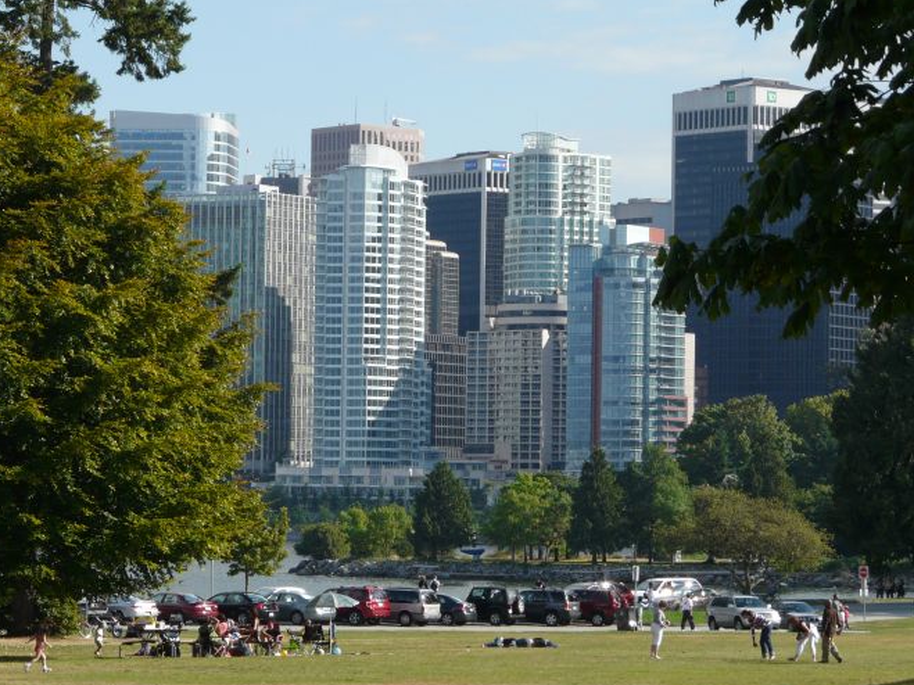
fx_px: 4329
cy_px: 323
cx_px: 427
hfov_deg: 12.1
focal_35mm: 164
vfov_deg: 9.0
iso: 100
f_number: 5.6
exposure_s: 1/400
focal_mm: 22.1
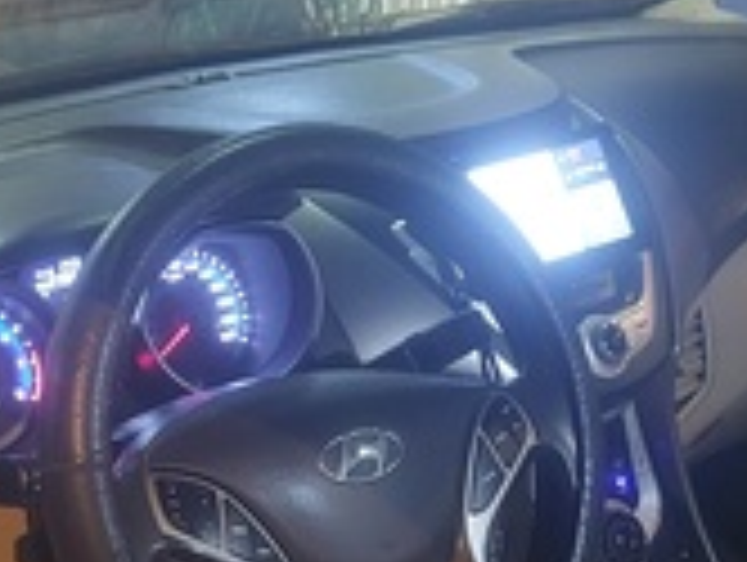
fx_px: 1426
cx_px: 241
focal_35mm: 66
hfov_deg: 29.1
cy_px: 515
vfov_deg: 21.8
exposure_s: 1/20
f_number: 1.8
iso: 2000
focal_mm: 5.23
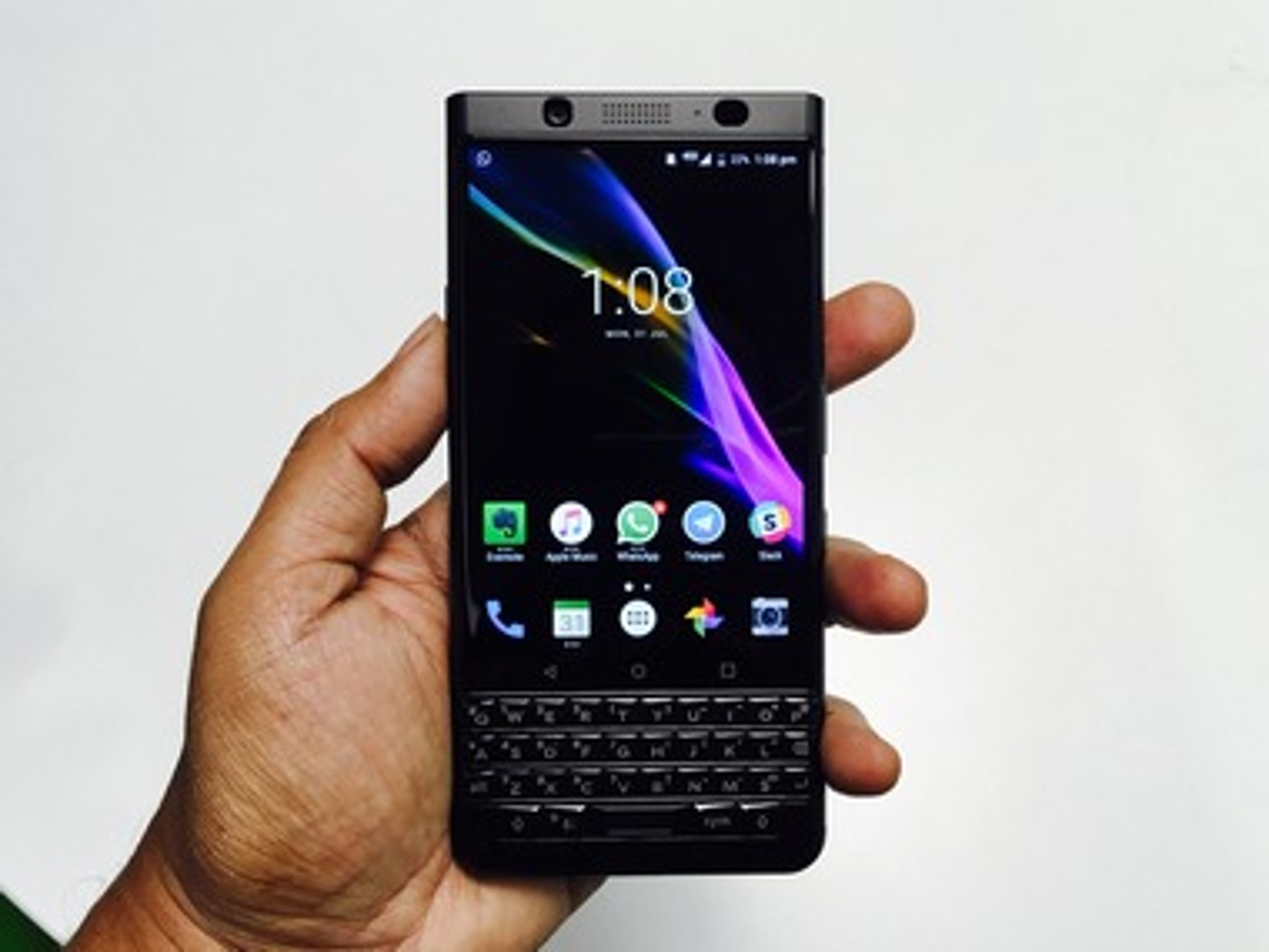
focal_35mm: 29
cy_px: 476
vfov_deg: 48.2
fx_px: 1063
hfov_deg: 61.7
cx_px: 634
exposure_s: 1/33
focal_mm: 4.15
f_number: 2.2
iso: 50
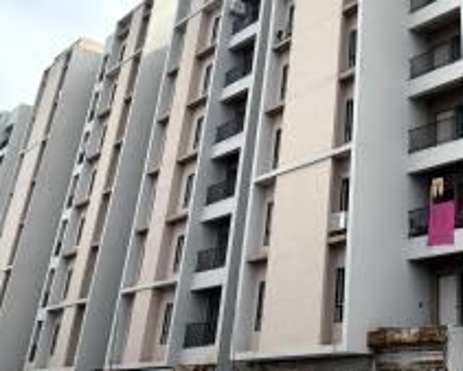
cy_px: 48
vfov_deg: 30.3
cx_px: 402
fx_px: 658
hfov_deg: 36.7
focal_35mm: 48
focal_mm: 5.96
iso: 50
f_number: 1.6
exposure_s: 1/1721
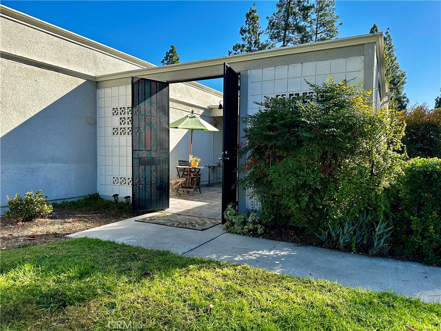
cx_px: 220
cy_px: 166
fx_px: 306
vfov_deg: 56.8
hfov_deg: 71.6
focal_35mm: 24
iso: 80
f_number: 1.78
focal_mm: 6.86
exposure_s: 1/1241
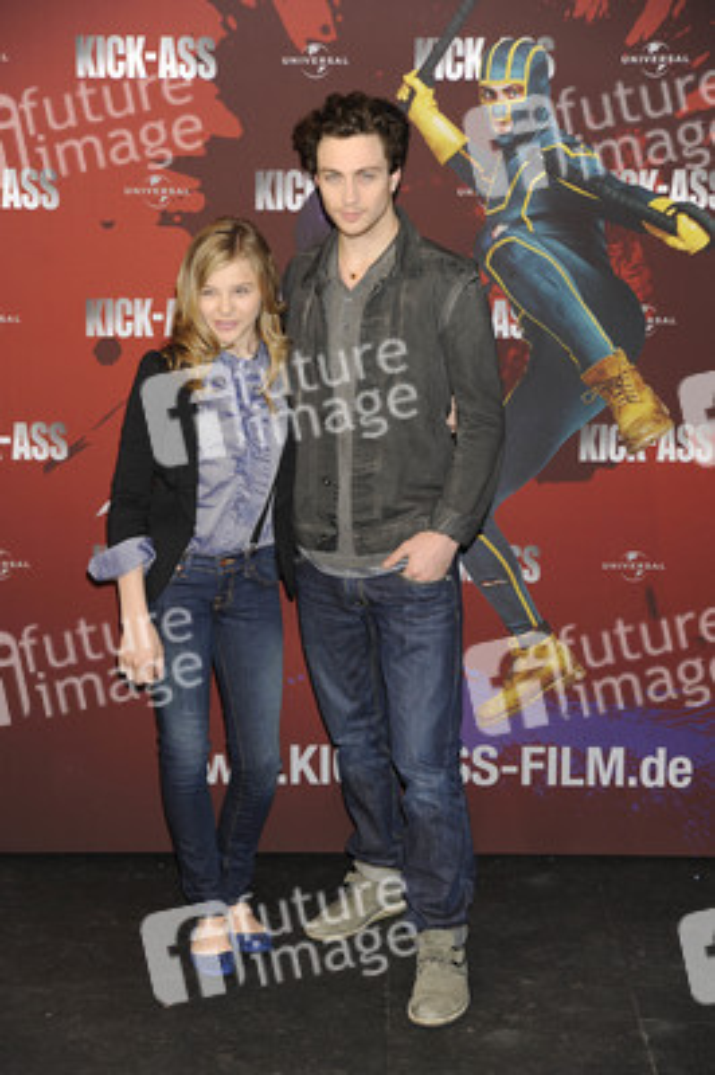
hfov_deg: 20.6
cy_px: 538
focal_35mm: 66
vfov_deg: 30.5
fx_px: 1970
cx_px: 358
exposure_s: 1/100
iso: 640
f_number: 4.5
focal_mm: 66
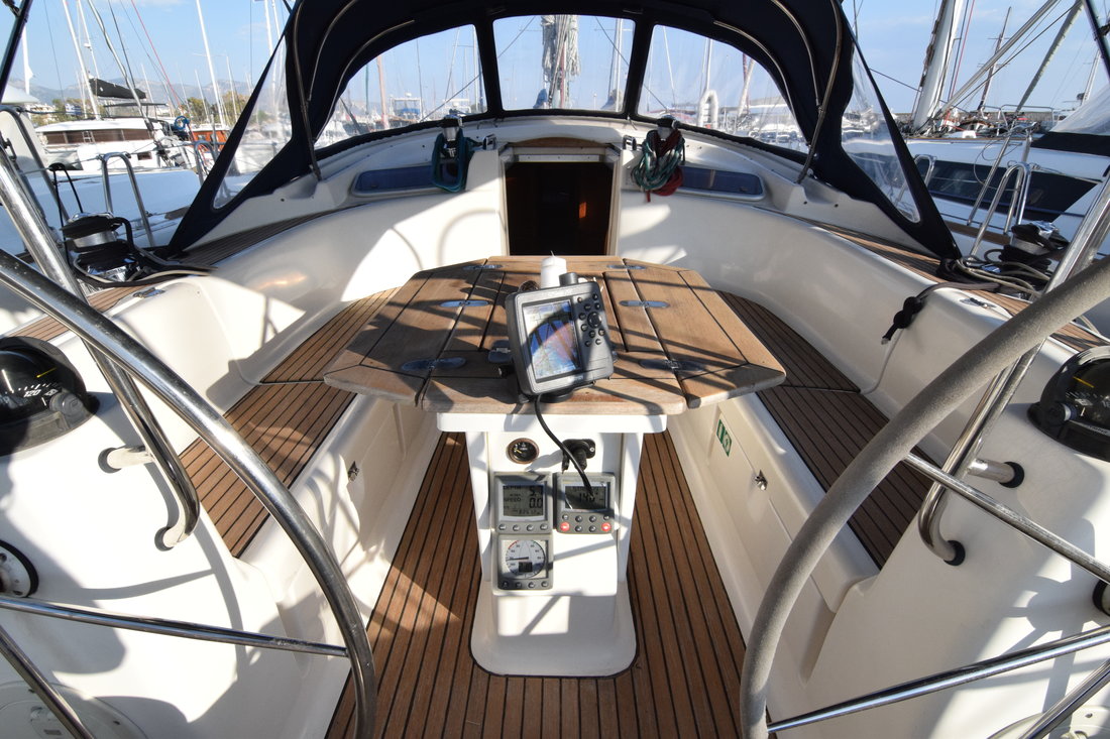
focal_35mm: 16
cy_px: 370
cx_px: 555
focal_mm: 11
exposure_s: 1/640
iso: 1600
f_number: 13
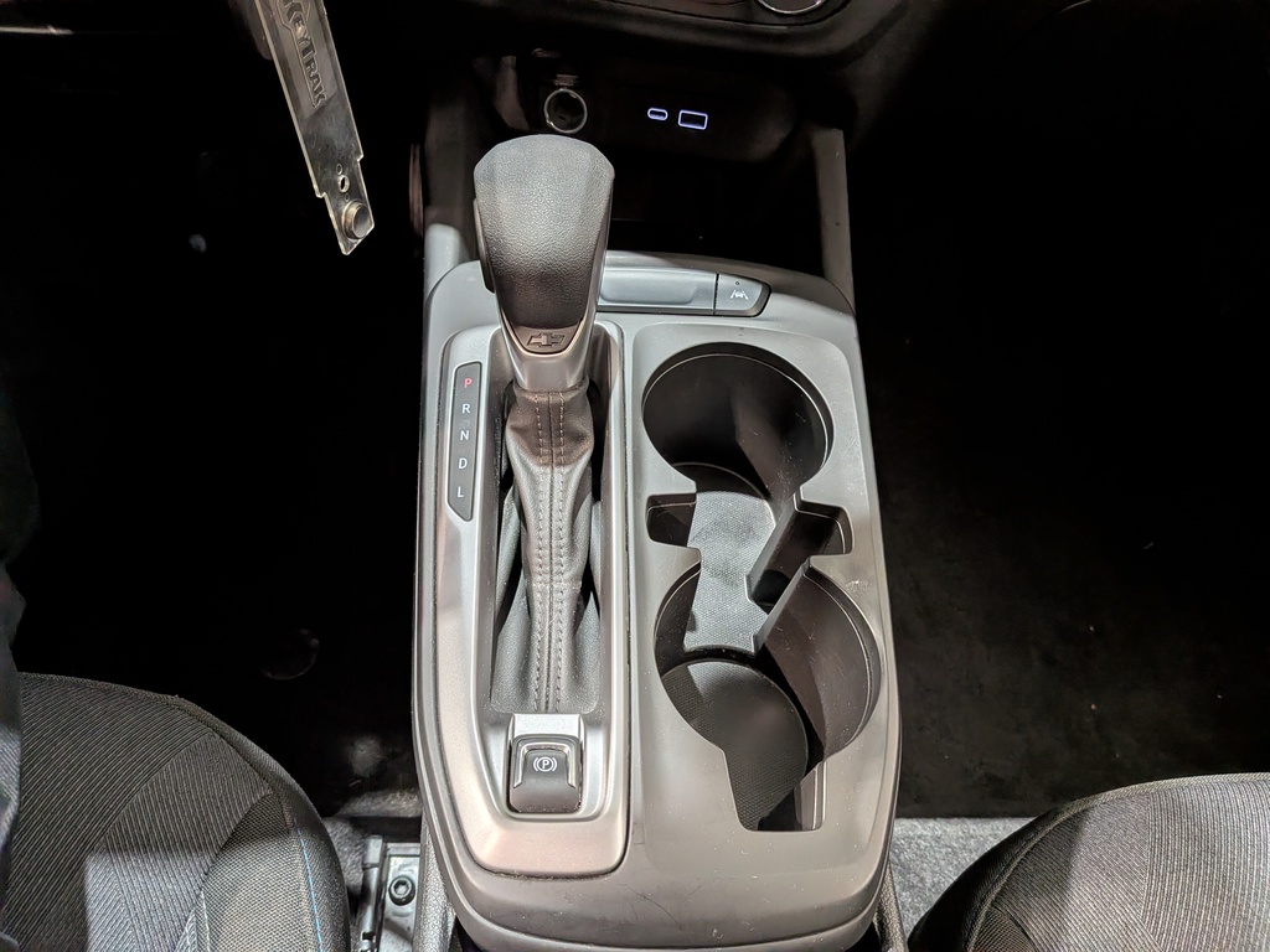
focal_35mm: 24
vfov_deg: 56.8
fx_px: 881
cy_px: 476
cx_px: 635
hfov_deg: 71.6
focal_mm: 4.53
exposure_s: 1/100
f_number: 1.7
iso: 34
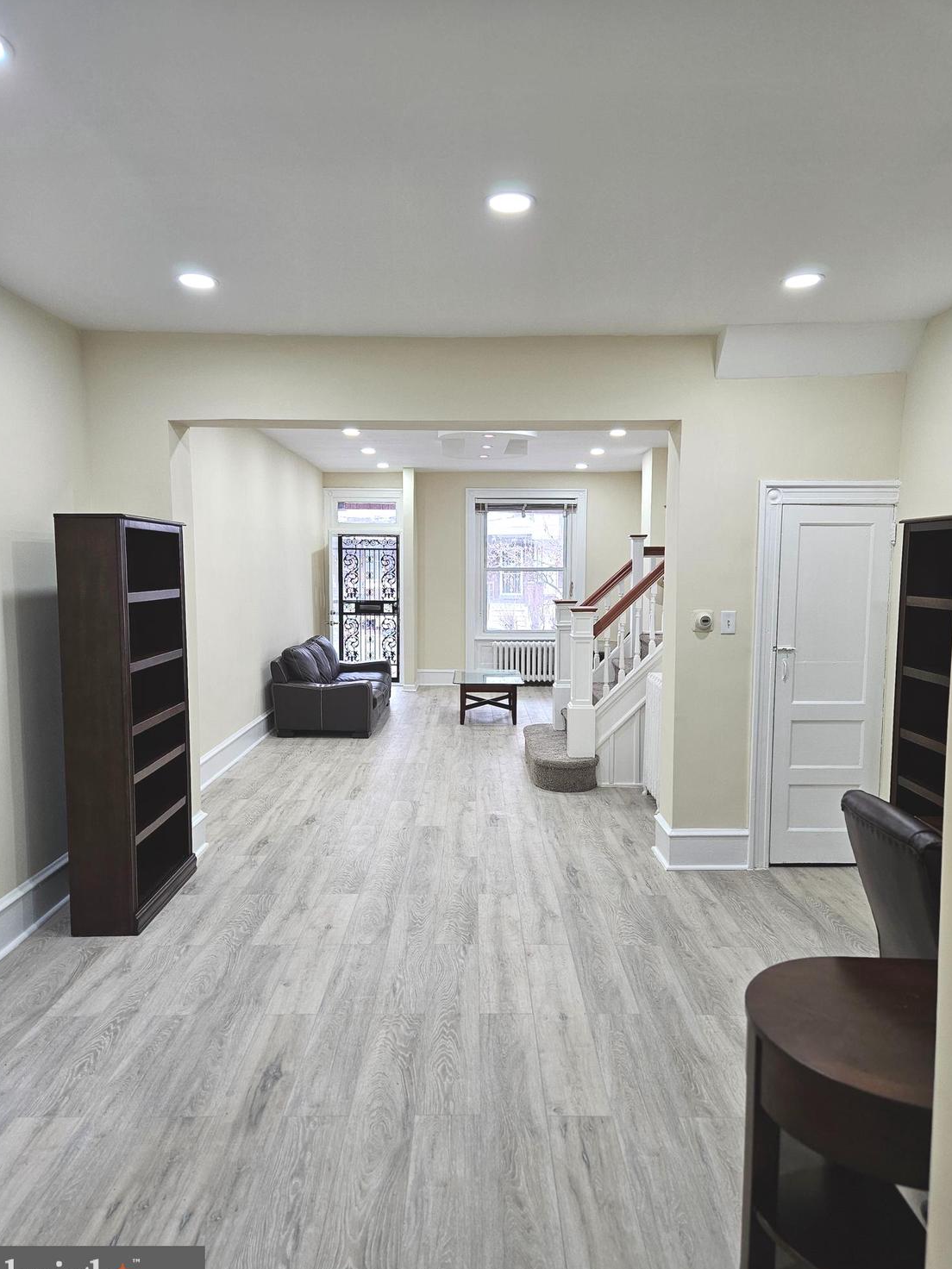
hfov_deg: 56.8
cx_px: 486
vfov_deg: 71.6
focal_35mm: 24
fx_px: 880
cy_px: 654
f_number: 1.8
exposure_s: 1/120
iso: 160
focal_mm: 5.4
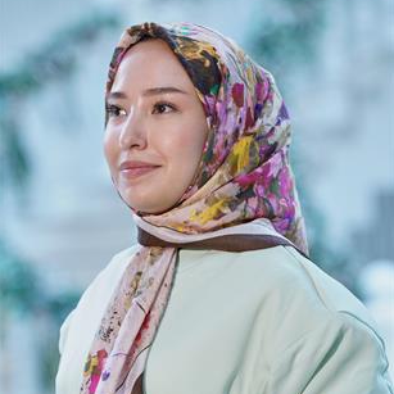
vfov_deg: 11.1
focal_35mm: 158
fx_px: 2035
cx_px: 196
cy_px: 258
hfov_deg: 11.1
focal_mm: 123
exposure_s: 1/200
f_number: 3.5
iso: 640
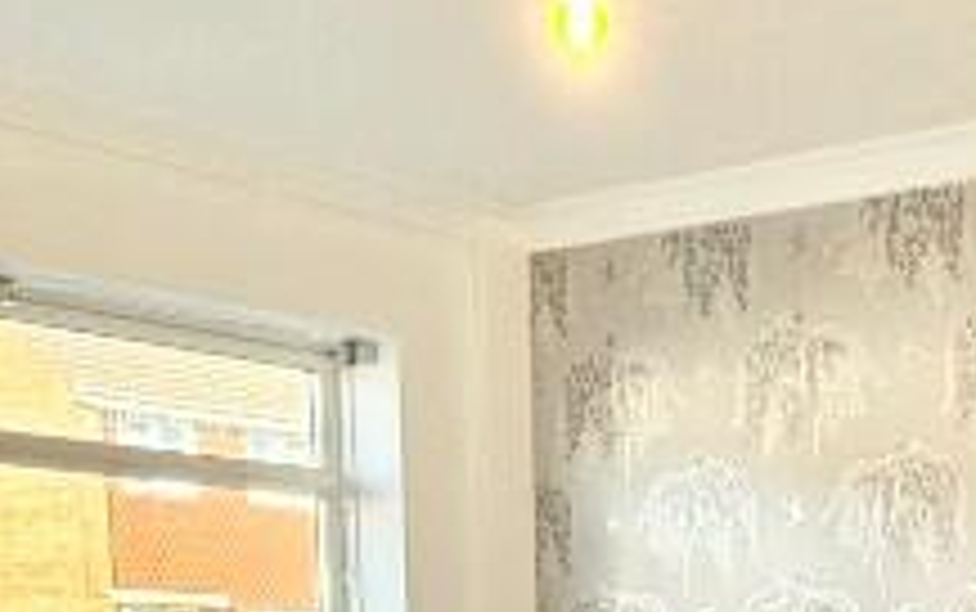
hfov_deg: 28.5
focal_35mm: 70
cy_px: 1102
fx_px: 1863
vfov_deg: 15.9
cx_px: 823
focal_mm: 2.22
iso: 64
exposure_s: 1/100
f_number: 2.2
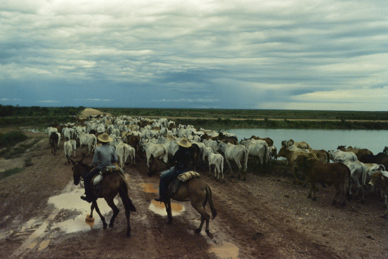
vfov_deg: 15.2
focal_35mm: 90
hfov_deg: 22.6
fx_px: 970
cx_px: 194
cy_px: 130
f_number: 5.6
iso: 3200
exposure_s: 1/200
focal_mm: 90
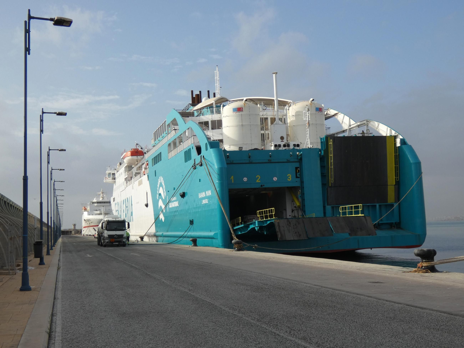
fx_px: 643
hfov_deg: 39.7
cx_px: 232
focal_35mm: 48
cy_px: 174
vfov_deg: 30.3
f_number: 3.8
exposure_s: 1/640
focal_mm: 8.6
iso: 80
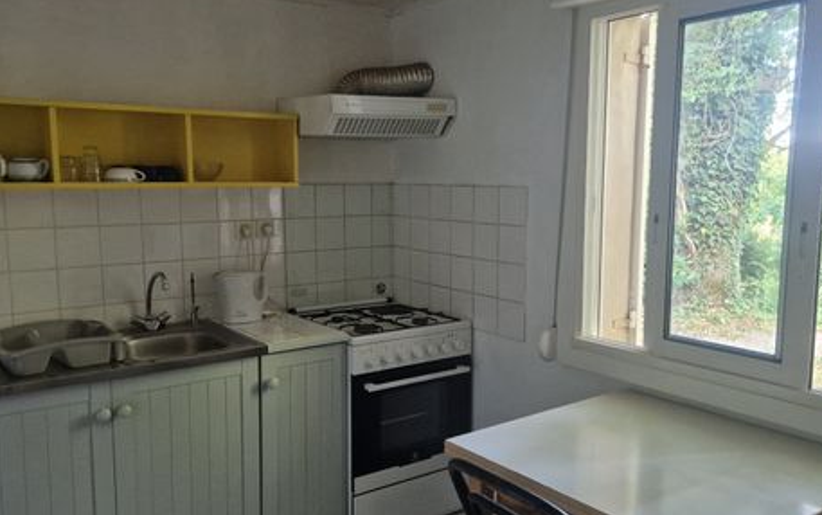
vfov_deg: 39.4
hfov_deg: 59.6
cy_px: 272
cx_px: 407
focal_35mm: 32
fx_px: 717
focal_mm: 5.4
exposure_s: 1/100
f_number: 1.8
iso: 500
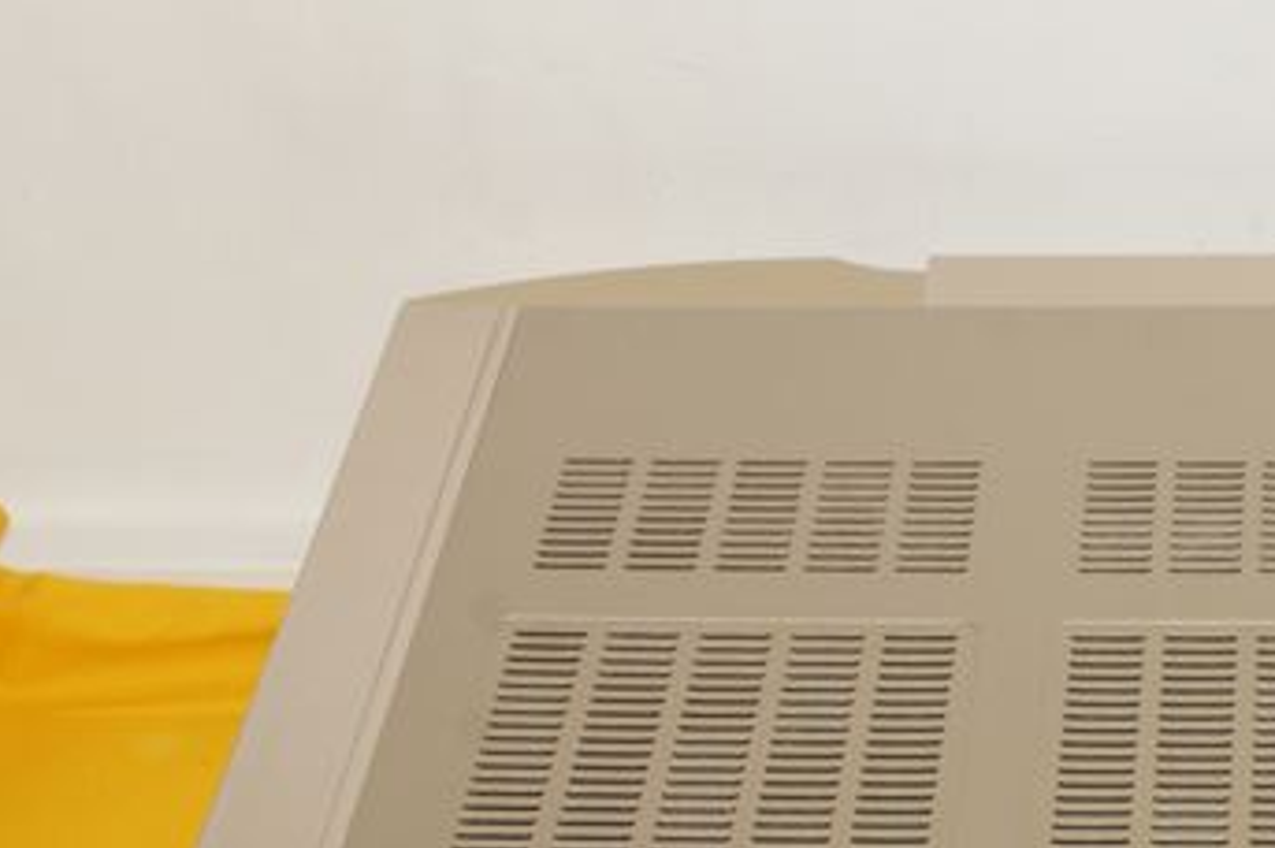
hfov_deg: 19.0
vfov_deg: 12.8
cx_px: 1242
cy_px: 894
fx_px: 3715
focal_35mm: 105
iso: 250
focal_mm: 30
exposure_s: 1/125
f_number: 10
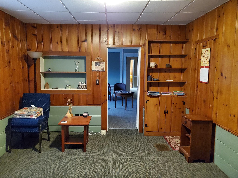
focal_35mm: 26
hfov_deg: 67.3
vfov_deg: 53.1
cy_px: 89
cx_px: 119
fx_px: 179
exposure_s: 1/39
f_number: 1.5
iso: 800
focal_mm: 4.3
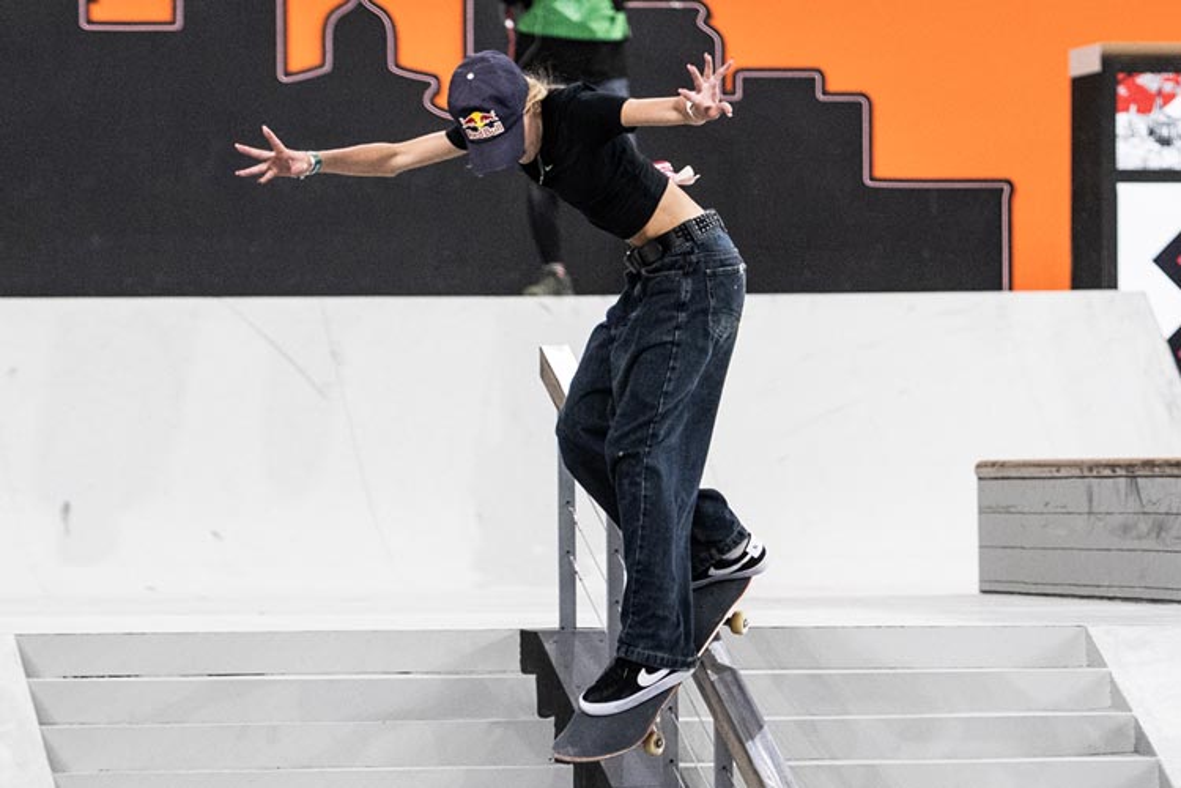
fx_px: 3608
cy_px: 394
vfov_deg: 12.5
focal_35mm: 110
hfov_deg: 18.6
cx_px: 590
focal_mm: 110
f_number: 2.8
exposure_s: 1/1250
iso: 2000
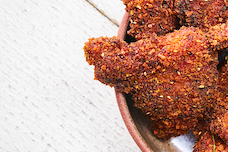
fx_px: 1501
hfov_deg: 8.6
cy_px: 51
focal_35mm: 237
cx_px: 289
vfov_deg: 5.8
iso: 200
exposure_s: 1/125
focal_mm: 90
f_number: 5.6
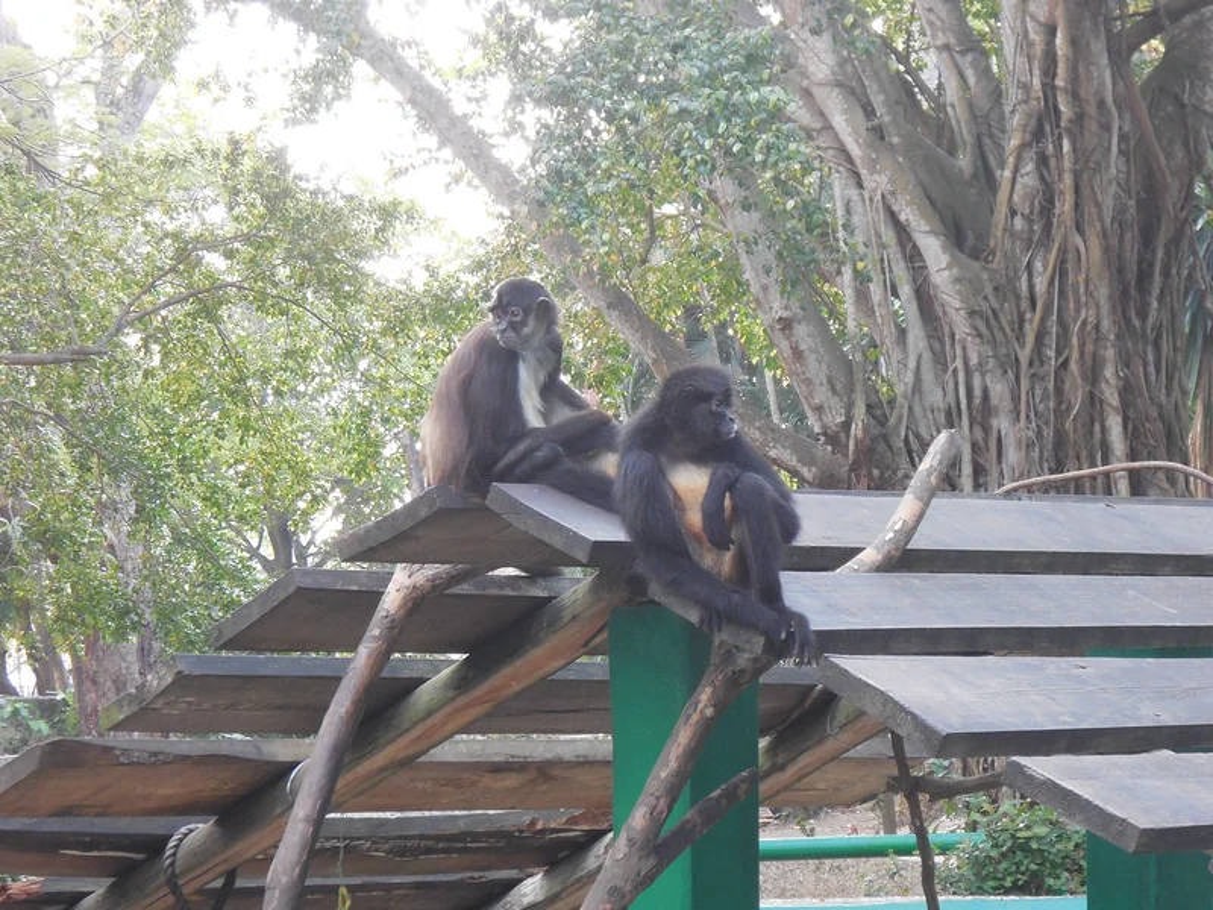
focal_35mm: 119
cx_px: 606
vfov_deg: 12.5
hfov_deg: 16.6
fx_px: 4170
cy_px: 455
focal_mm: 21.2
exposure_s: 1/30
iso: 400
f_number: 5.5
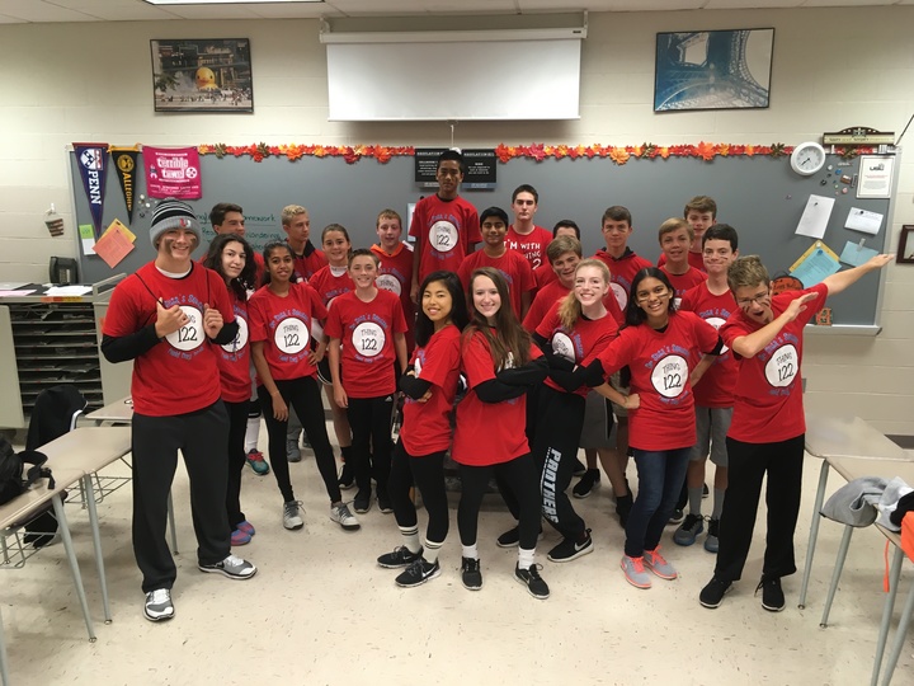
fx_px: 766
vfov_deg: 48.2
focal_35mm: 29
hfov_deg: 61.7
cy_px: 343
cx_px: 457
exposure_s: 1/30
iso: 64
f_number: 2.2
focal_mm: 4.15
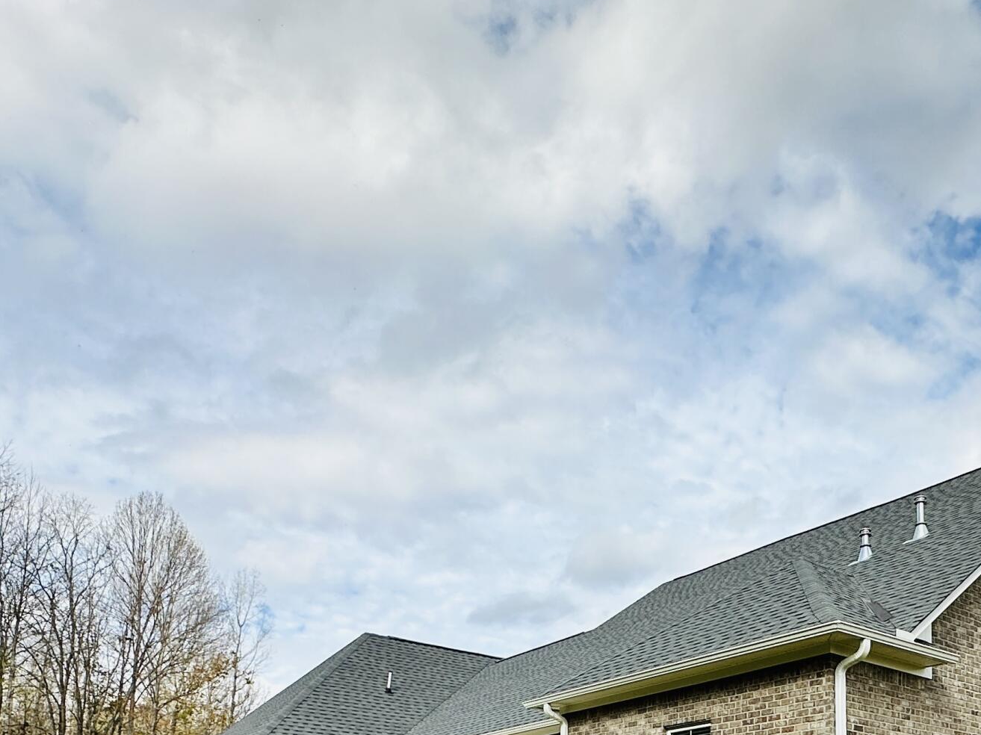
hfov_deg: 55.6
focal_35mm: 32
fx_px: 907
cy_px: 781
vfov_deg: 37.9
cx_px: 654
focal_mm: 2.22
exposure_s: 1/2053
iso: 50
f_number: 2.2
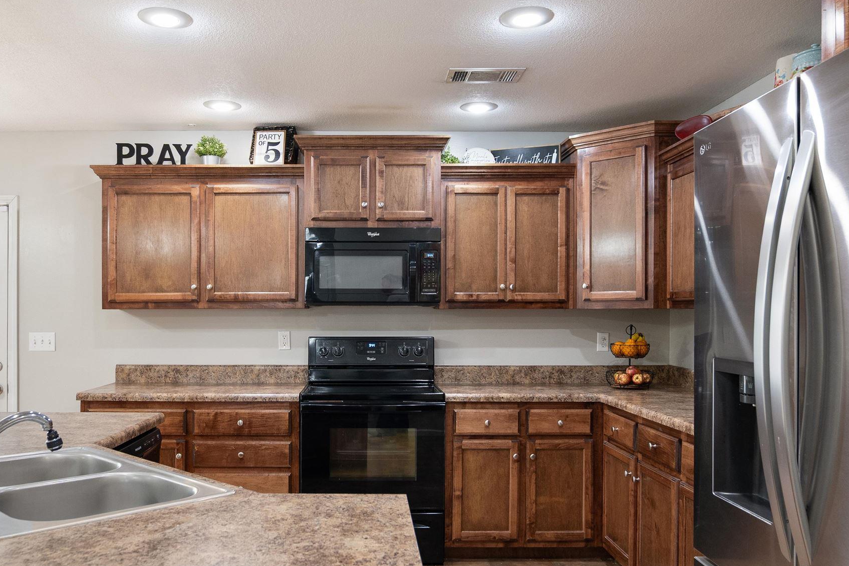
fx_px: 684
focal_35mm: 29
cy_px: 308
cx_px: 381
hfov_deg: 63.5
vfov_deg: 44.9
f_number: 5.6
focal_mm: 16
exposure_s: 1/13
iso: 1250
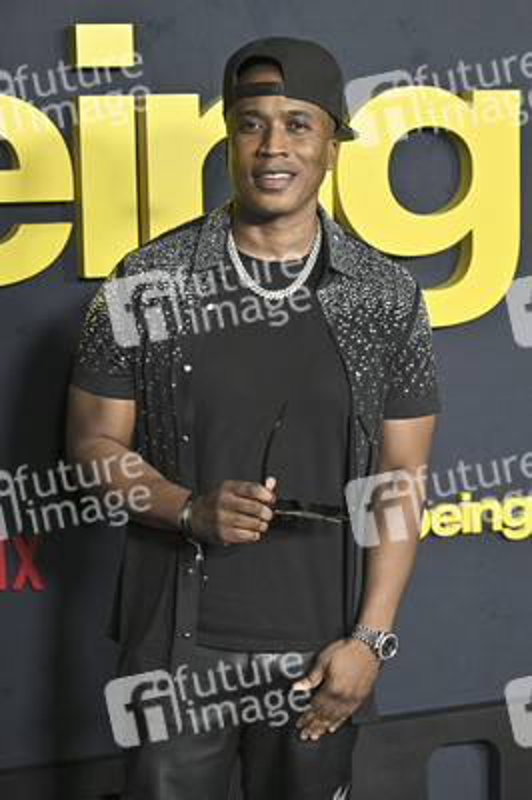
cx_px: 266
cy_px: 400
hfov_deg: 15.7
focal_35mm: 87
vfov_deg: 23.4
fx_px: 1932
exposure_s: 1/320
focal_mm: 87
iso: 2500
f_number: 5.6
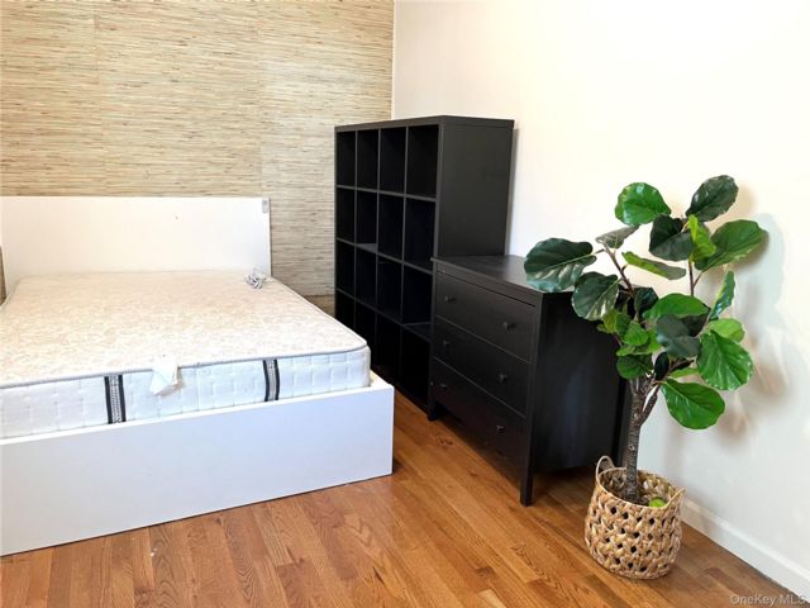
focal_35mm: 26
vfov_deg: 53.1
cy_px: 304
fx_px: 608
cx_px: 405
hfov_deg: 67.3
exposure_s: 1/60
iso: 160
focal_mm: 5.1
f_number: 1.6
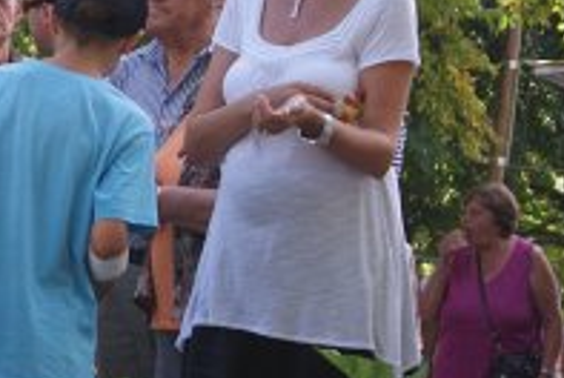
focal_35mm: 268
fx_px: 4199
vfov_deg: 5.2
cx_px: -186
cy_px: 189
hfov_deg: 7.6
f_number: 5.6
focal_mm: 55
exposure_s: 1/200
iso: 200
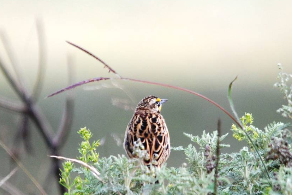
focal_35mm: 1452
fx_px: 11781
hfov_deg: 1.4
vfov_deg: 0.9
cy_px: 134
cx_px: 219
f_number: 6.3
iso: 400
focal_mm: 500
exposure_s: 1/500
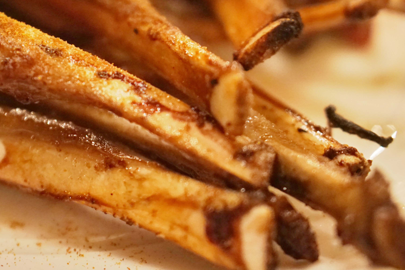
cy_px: 26
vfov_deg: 9.2
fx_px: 1676
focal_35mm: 149
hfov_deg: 13.7
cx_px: 72
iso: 1250
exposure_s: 1/50
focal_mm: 50
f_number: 1.8
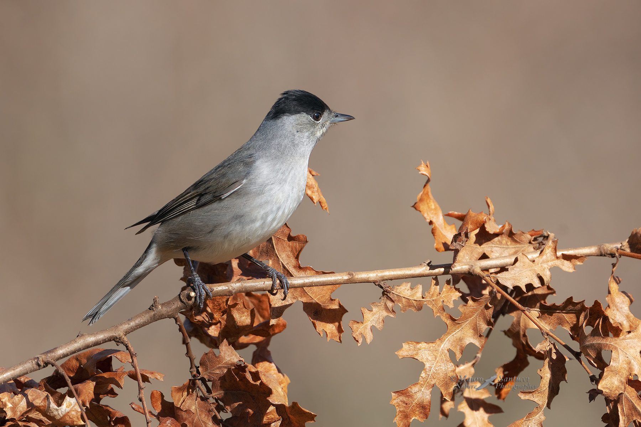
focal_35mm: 900
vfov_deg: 1.5
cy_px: 214
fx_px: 16028
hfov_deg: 2.3
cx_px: 320
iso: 800
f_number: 8
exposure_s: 1/1600
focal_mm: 600
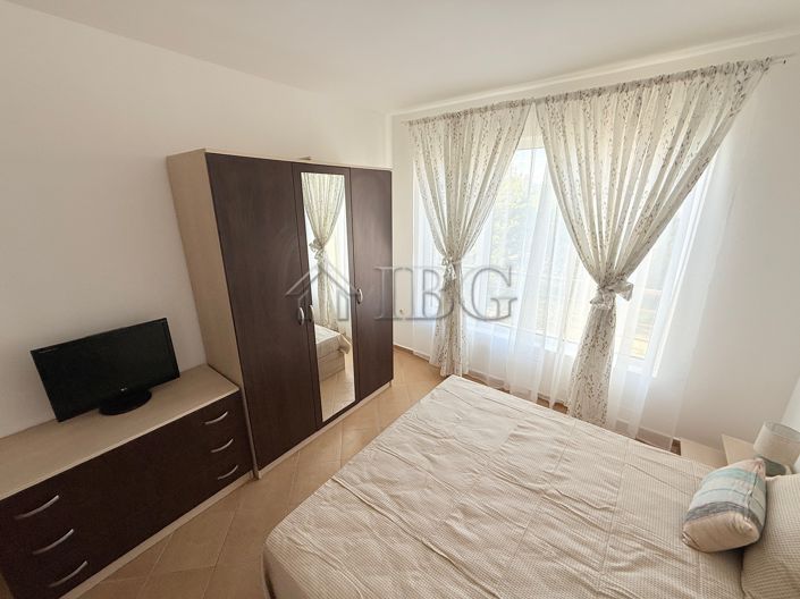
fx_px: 323
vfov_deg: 85.6
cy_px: 300
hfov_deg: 102.1
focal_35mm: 14
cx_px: 400
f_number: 2.2
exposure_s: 1/149
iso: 50
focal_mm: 2.22
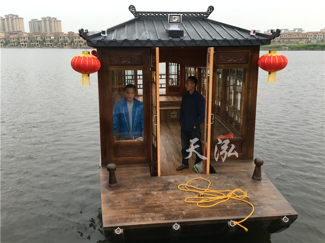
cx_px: 162
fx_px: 272
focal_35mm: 29
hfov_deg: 61.7
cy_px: 122
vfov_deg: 48.2
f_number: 2.2
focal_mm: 4.15
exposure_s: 1/100
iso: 25
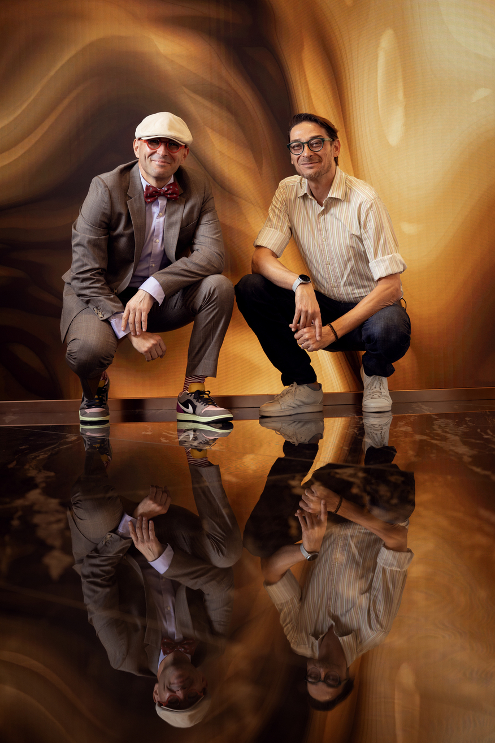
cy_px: 372
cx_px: 248
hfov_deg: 15.9
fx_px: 1774
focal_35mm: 86
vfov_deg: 23.6
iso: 640
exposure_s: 1/200
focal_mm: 86
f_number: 2.8
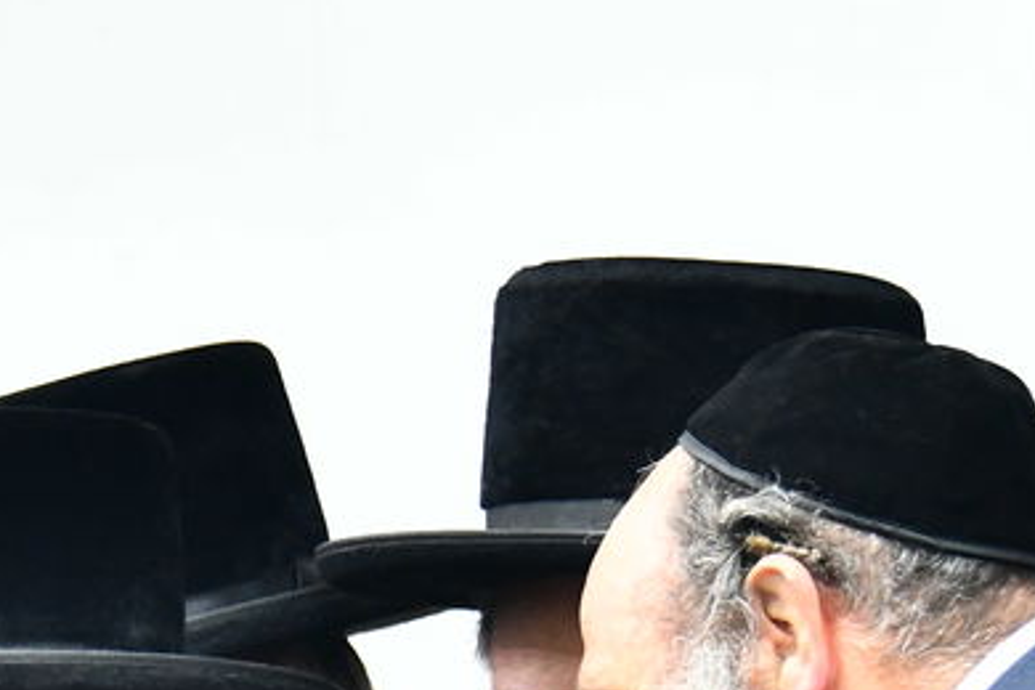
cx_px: -66
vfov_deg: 3.1
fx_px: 12592
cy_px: 1073
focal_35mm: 438
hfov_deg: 4.7
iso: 2500
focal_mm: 122
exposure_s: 1/160
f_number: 5.6
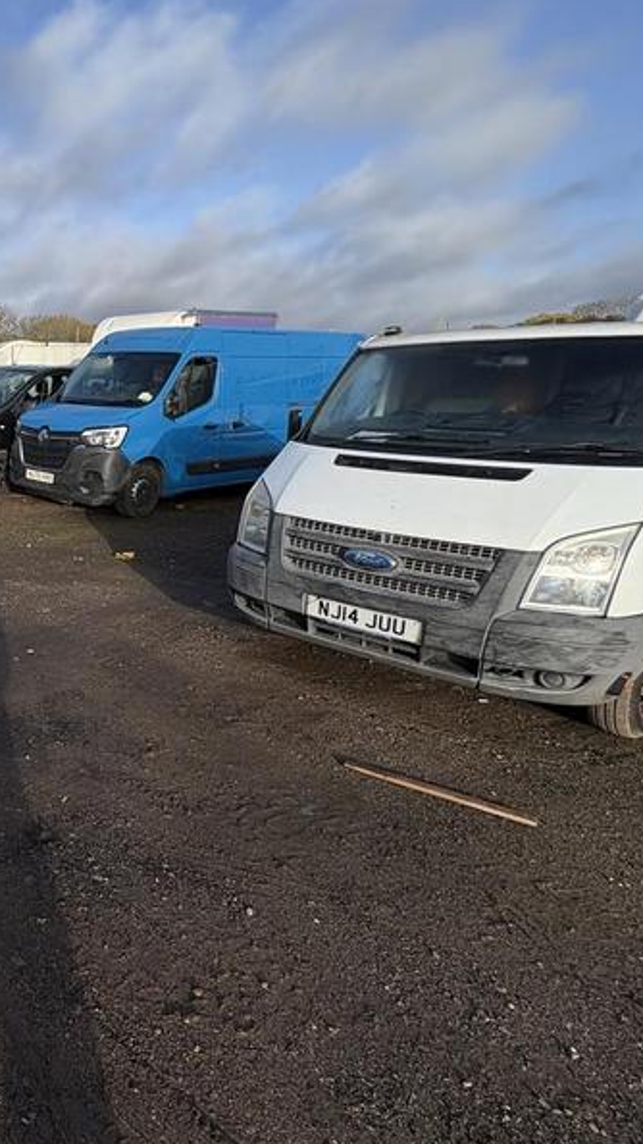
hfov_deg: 39.9
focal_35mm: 23
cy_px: 549
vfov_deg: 78.7
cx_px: -71
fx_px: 697
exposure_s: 1/1506
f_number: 2.2
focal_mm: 2.22
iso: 50
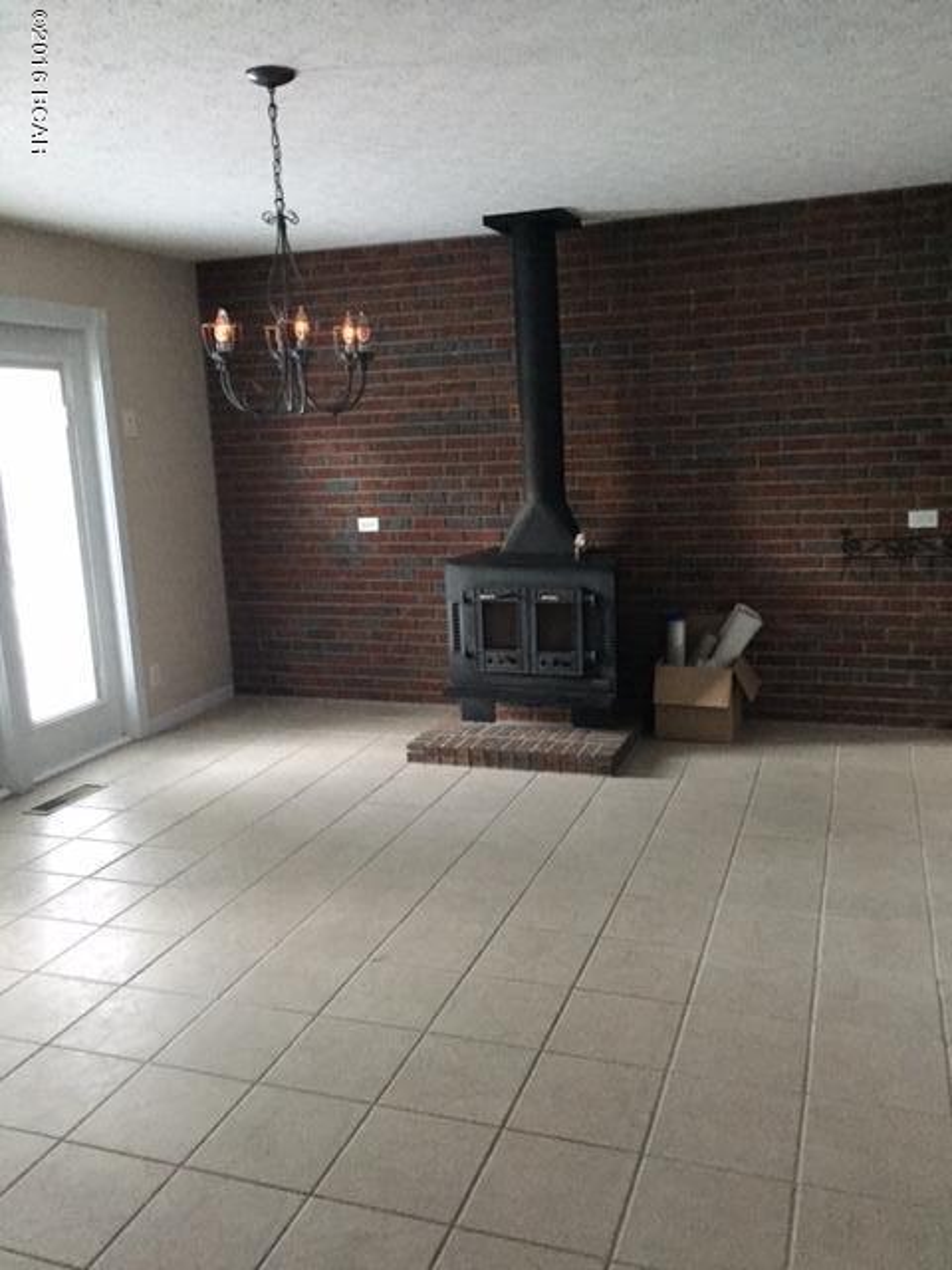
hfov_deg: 48.2
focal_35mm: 29
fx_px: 1063
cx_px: 476
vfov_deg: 61.7
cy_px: 635
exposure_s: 1/15
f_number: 2.2
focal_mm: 4.15
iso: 400
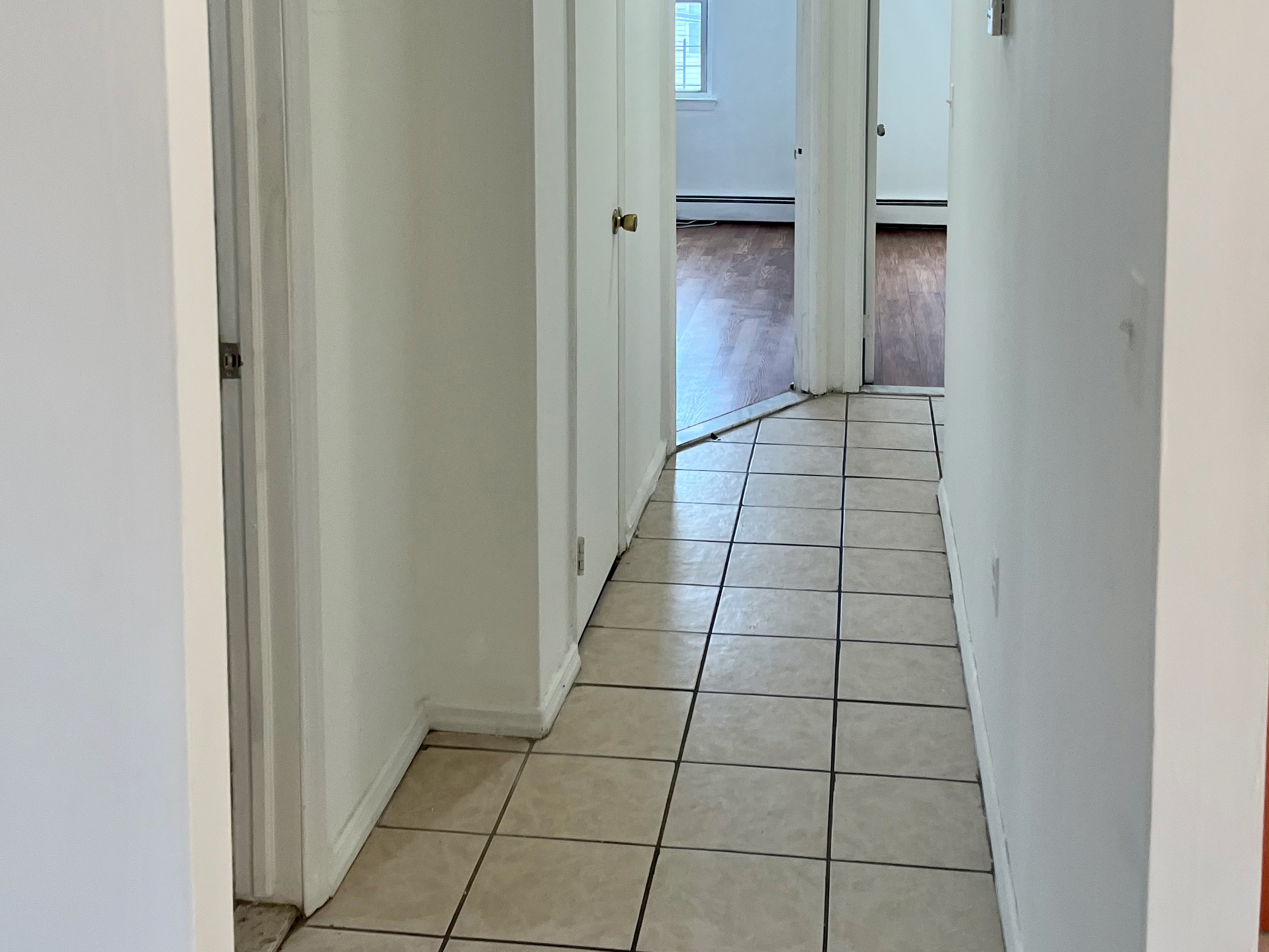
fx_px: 1503
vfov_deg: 33.7
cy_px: 145
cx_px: 666
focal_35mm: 41
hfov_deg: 45.8
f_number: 1.6
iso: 100
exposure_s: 1/120
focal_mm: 5.1
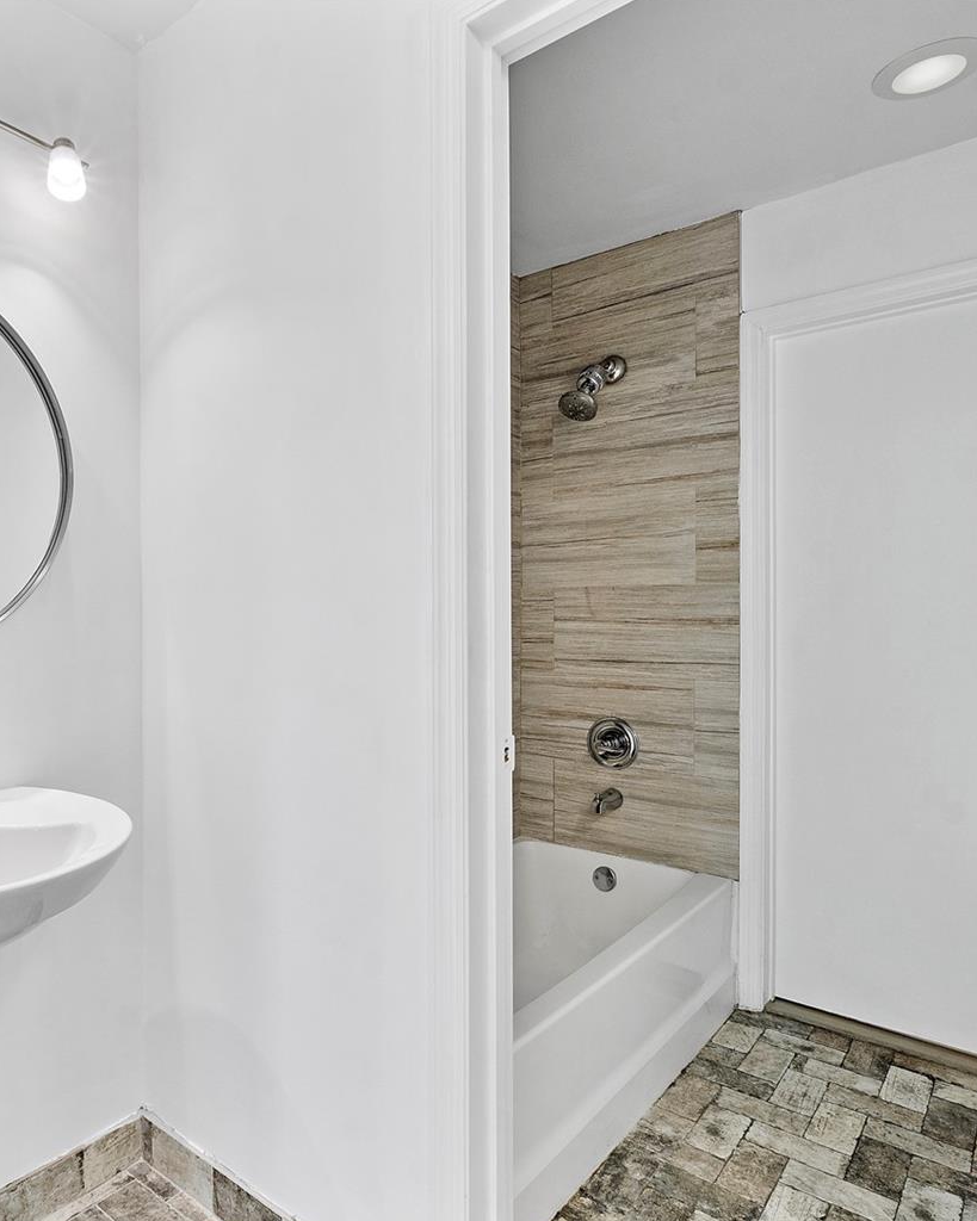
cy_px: 627
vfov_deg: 75.0
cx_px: 339
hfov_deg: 61.8
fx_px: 795
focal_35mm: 22
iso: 160
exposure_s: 1/6
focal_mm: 10
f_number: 11
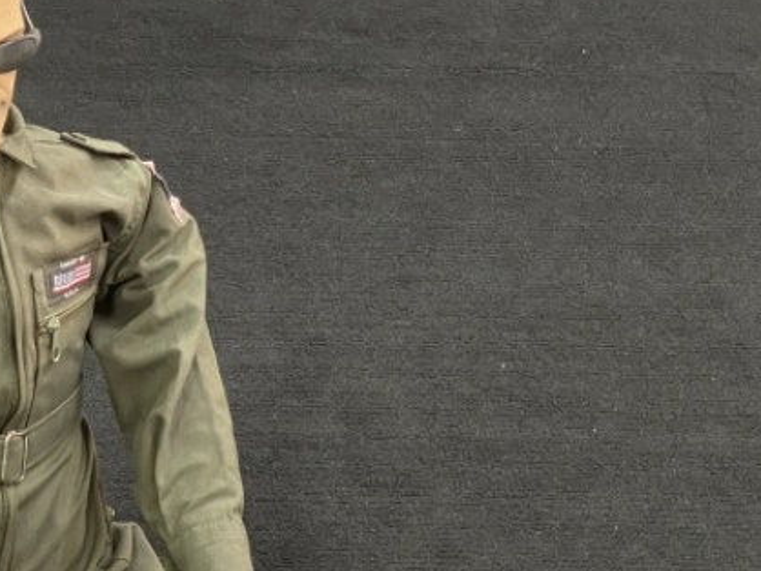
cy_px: 437
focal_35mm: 130
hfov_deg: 14.9
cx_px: -4
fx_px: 2860
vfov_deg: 11.4
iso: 640
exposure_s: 1/50
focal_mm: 7.5
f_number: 2.2
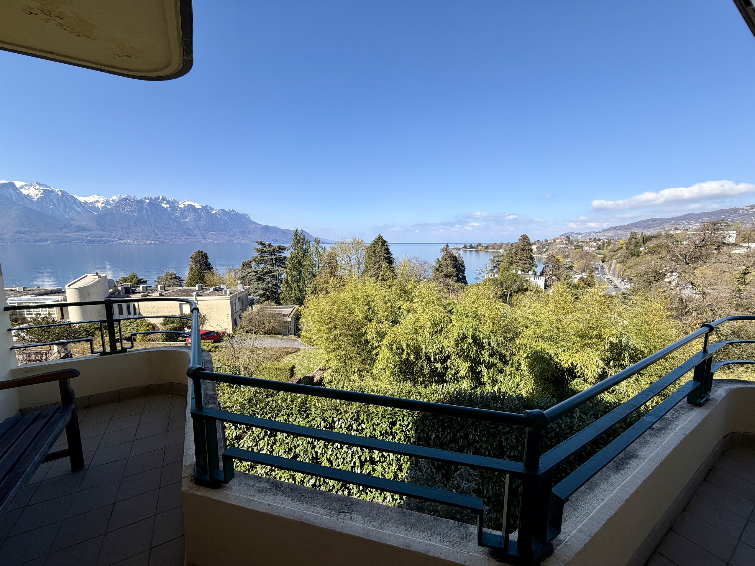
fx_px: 305
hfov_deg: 102.1
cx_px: 378
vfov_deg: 85.7
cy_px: 283
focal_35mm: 14
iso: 25
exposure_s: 1/770
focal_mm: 2.22
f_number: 2.2
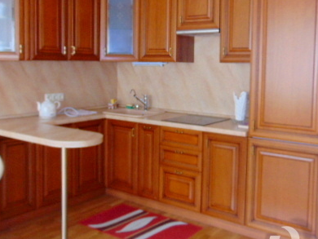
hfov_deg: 45.7
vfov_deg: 35.1
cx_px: 157
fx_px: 377
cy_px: 96
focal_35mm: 41
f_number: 3
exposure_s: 1/30
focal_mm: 4.5
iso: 160
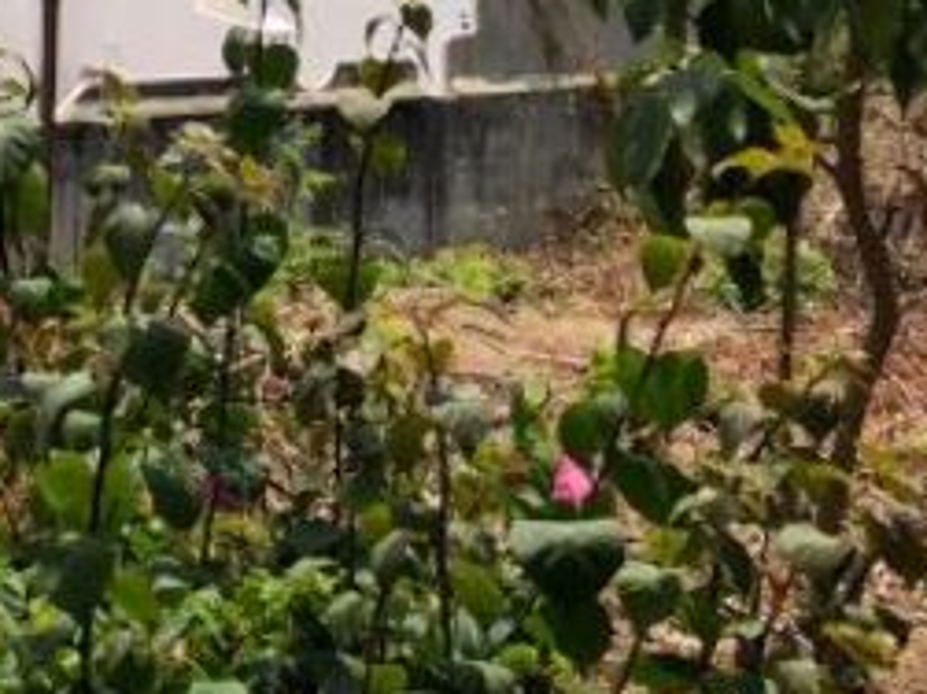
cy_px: -650
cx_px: -683
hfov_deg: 14.7
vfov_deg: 11.3
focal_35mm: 119
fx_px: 3185
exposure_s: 1/3690
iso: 25
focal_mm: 3.99
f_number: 1.8
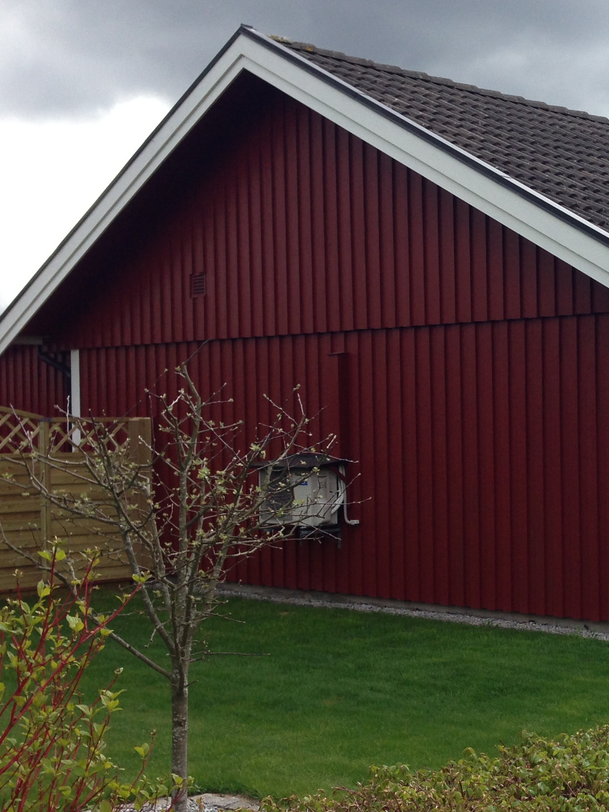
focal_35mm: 63
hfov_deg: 21.7
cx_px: 715
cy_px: 432
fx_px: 1478
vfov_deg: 30.7
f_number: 2.4
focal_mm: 4.13
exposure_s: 1/797
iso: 50
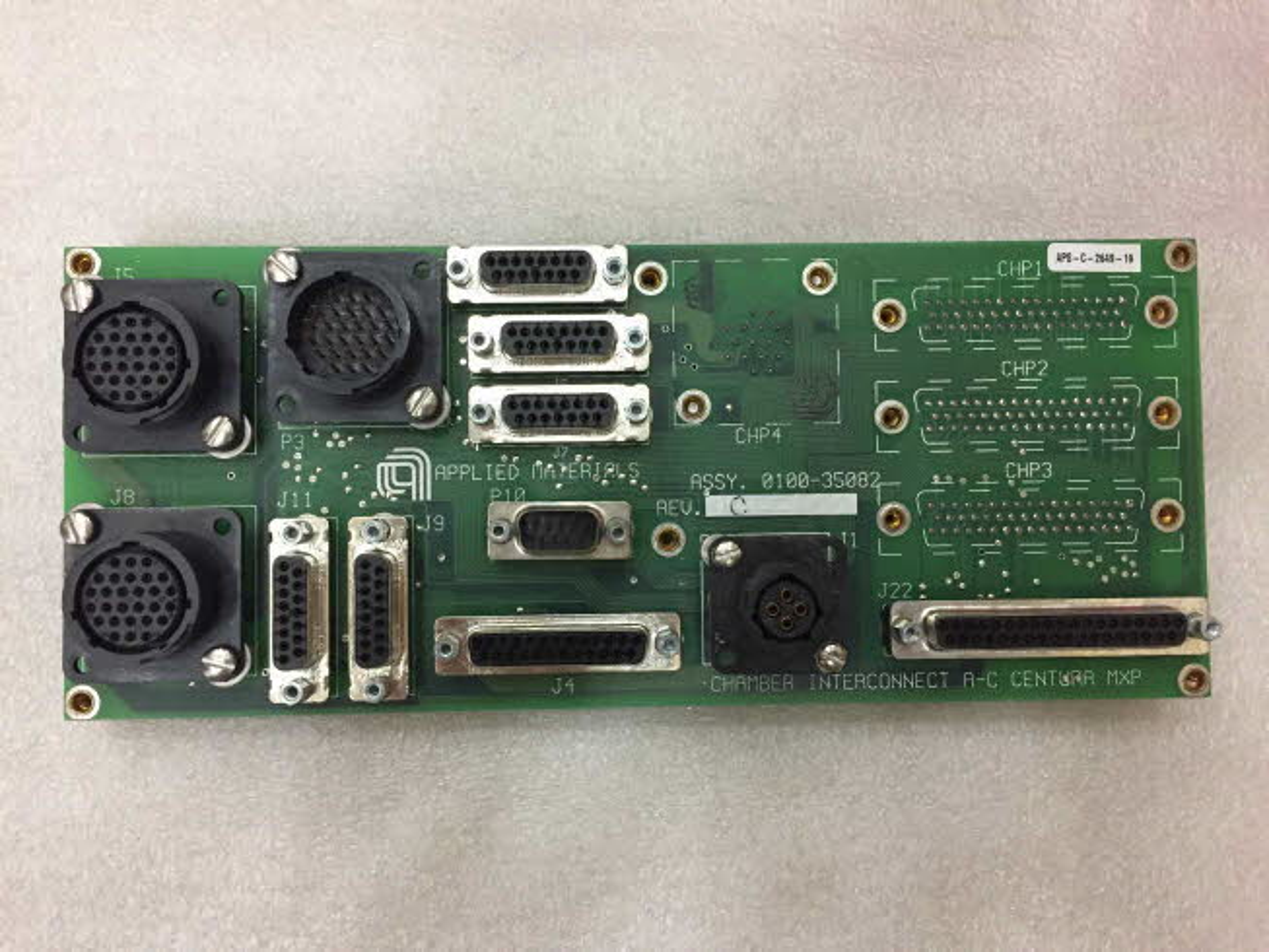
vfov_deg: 48.2
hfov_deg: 61.7
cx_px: 634
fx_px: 1063
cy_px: 476
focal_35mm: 29
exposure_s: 1/30
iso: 200
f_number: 2.2
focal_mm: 4.15
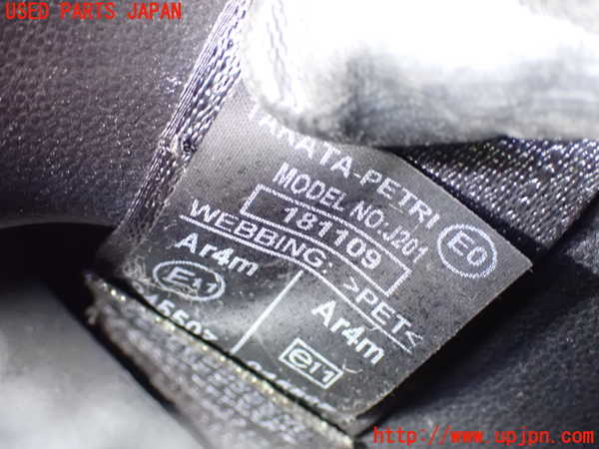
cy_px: 224
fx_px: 934
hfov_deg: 35.5
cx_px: 300
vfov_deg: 27.0
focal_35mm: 54
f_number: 3.3
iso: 1600
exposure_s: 1/8
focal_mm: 9.65
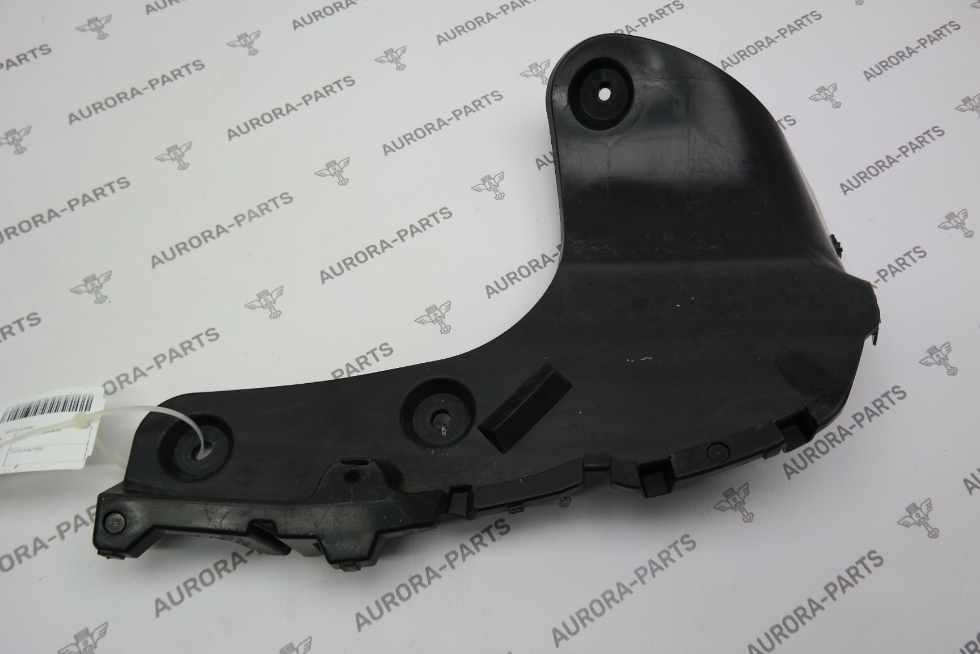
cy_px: 327
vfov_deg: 45.0
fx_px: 789
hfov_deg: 63.7
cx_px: 490
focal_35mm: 29
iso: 100
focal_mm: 19
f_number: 3.5
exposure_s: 1/80
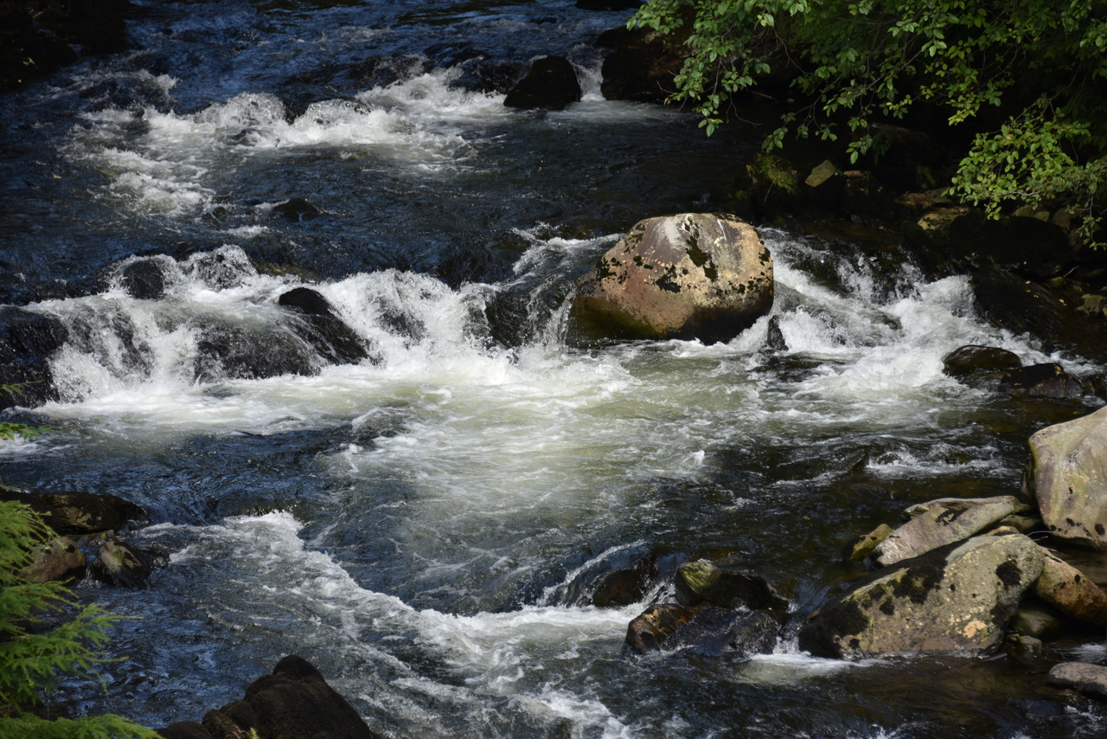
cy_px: 370
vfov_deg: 8.6
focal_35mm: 160
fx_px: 4921
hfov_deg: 12.8
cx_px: 554
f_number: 5.6
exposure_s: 1/320
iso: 180
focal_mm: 160
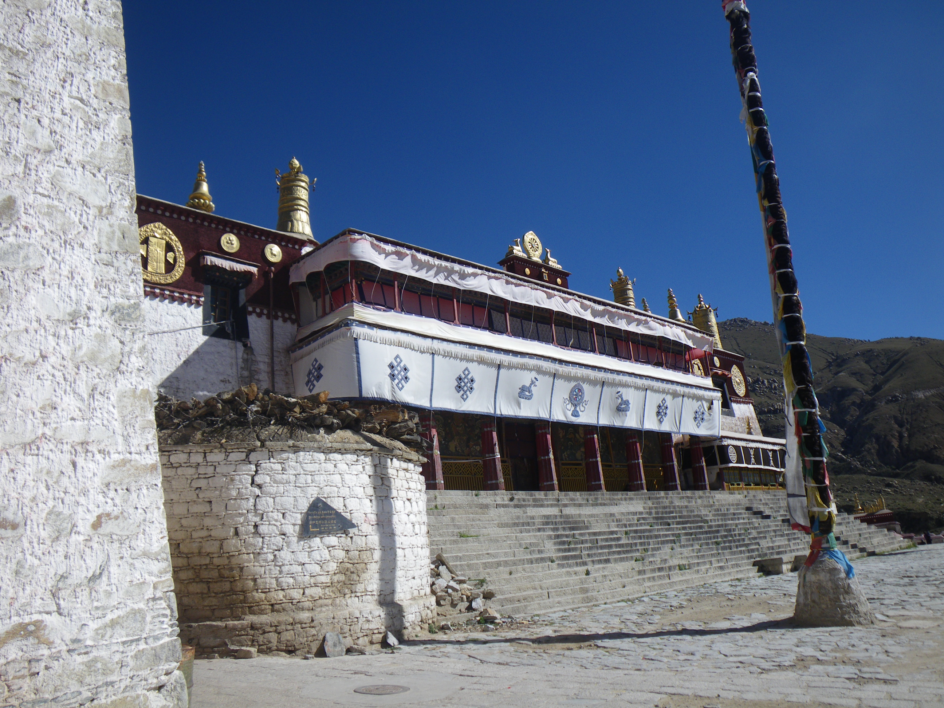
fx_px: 764
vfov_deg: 49.7
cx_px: 472
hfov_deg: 63.4
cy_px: 354
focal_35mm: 28
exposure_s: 1/640
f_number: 4.2
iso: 50
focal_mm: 5
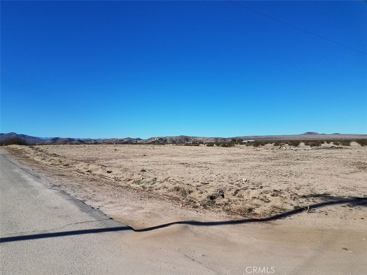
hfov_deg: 67.3
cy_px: 138
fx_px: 276
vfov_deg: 53.1
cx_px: 184
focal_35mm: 26
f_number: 1.7
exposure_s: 1/3640
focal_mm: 4.2
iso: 40
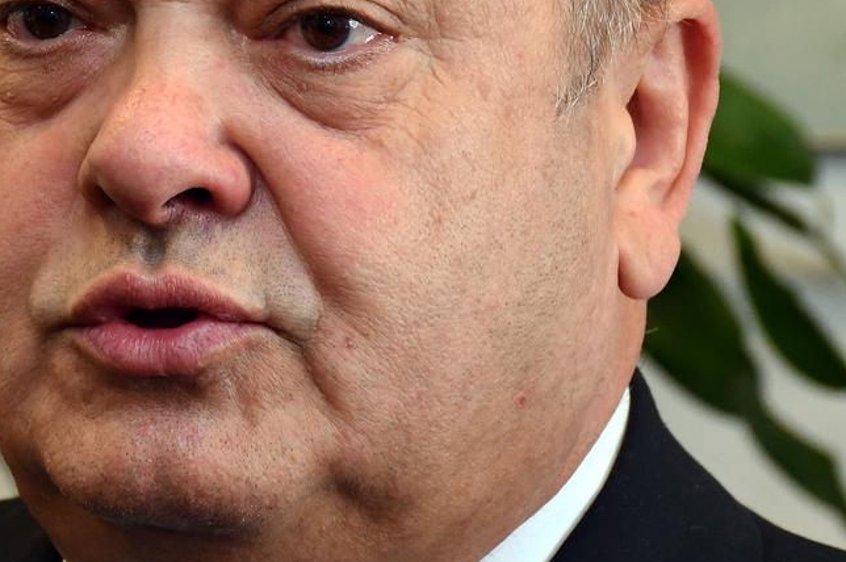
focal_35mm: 298
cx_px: 303
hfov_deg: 6.9
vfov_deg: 4.6
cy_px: 184
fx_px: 6996
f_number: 8
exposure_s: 1/60
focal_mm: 80
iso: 1600
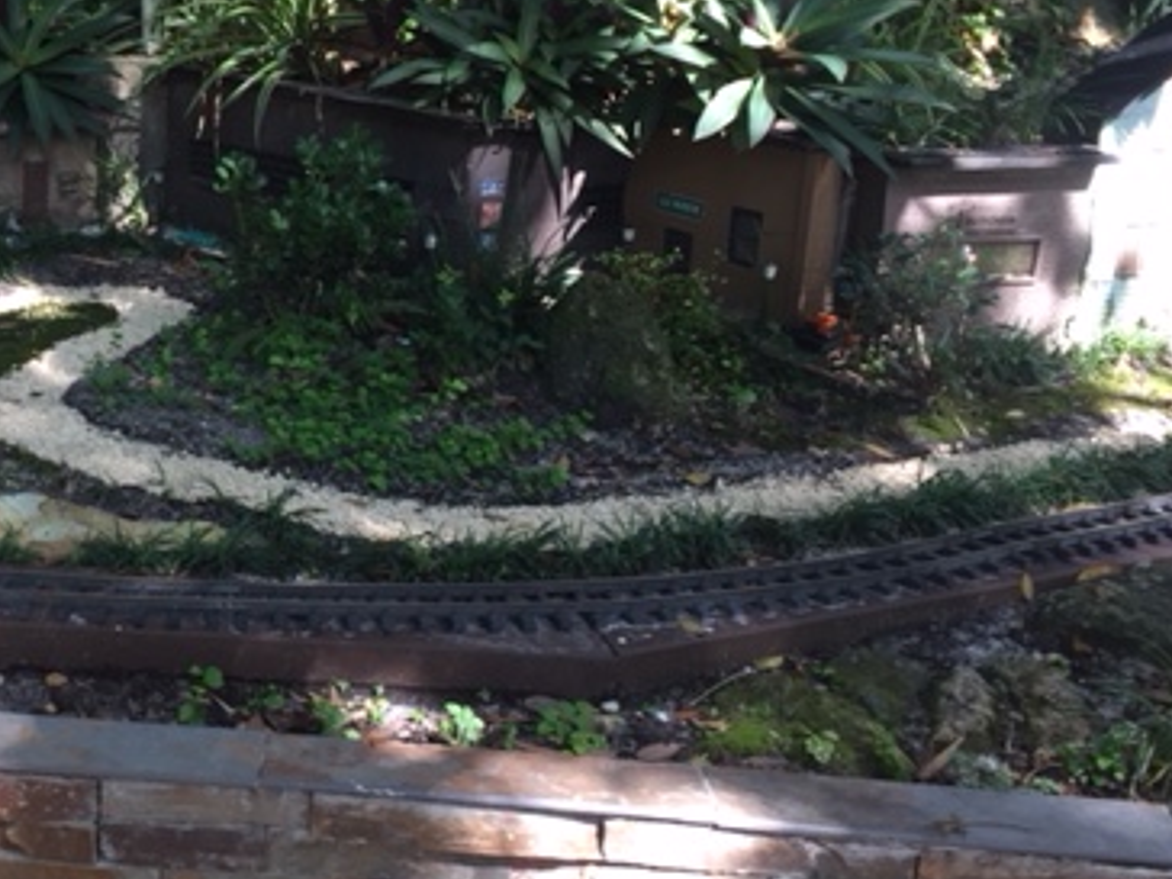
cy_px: 283
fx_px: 1727
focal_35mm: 51
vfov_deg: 28.4
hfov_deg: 36.2
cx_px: 225
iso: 40
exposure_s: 1/120
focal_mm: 4.15
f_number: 2.2
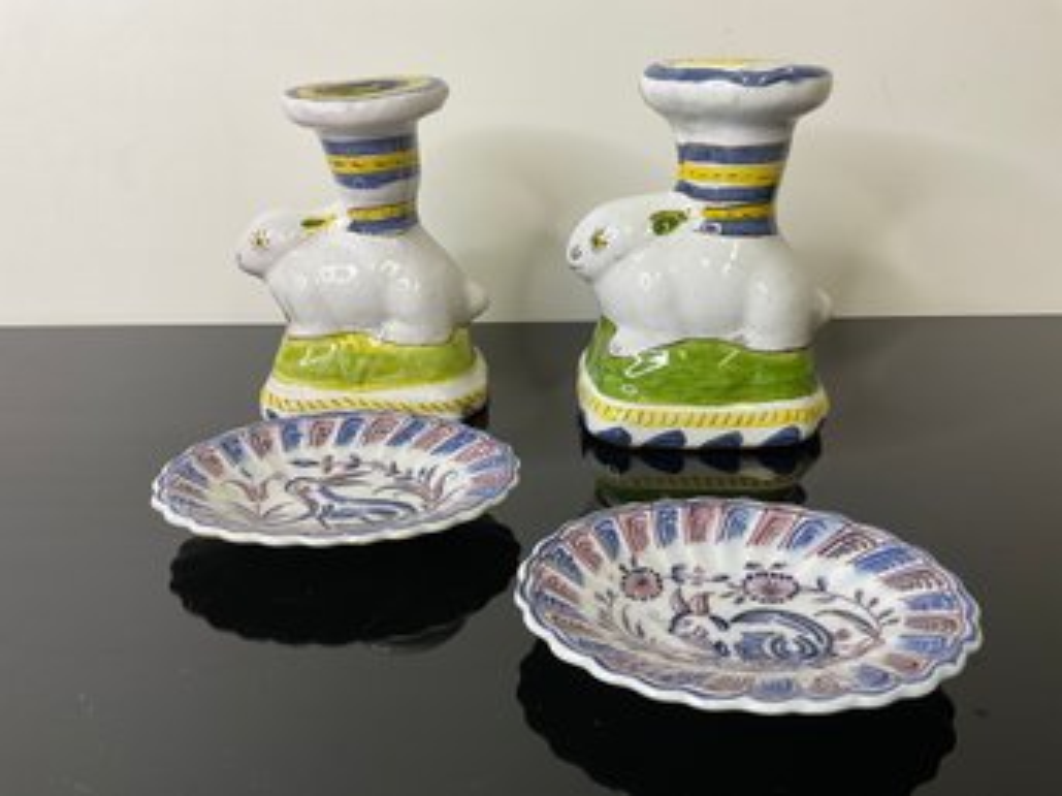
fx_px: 889
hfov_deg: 61.7
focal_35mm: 29
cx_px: 531
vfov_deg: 48.2
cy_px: 398
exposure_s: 1/120
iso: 32
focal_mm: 3
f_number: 1.8
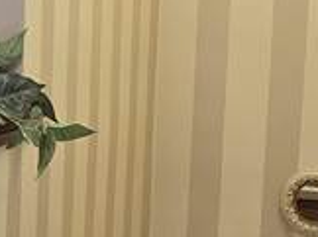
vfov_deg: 14.3
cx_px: -387
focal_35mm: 103
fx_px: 945
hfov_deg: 14.5
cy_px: 116
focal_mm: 2.2
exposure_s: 1/60
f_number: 2.2
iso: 400
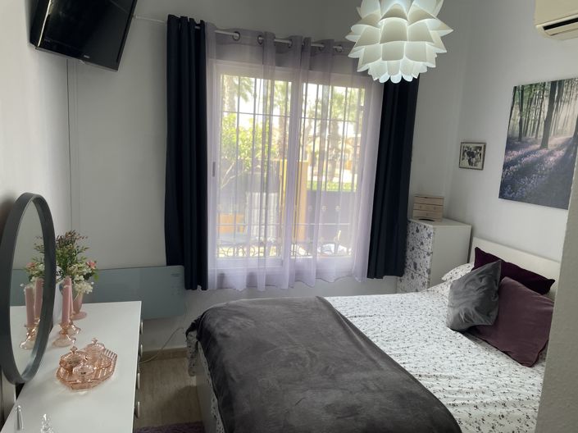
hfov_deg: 67.3
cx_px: 289
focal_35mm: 26
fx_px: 434
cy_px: 216
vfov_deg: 53.0
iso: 50
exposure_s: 1/100
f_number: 1.6
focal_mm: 4.2
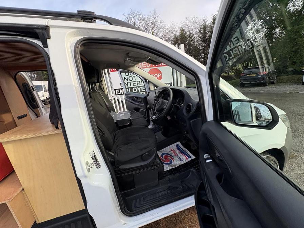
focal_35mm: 14
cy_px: 114
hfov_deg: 102.1
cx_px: 152
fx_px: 123
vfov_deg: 85.7
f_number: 2.2
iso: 64
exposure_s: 1/244
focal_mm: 2.22
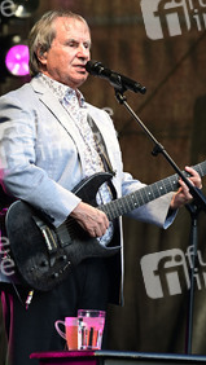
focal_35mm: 267
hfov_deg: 4.6
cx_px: 89
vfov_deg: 8.1
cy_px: 203
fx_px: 2588
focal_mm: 180
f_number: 4.5
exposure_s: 1/400
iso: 320
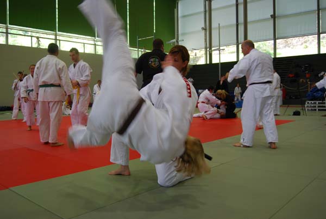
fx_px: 272
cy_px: 110
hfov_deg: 61.9
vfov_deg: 43.7
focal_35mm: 30
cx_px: 163
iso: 200
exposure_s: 1/60
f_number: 4
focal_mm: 20
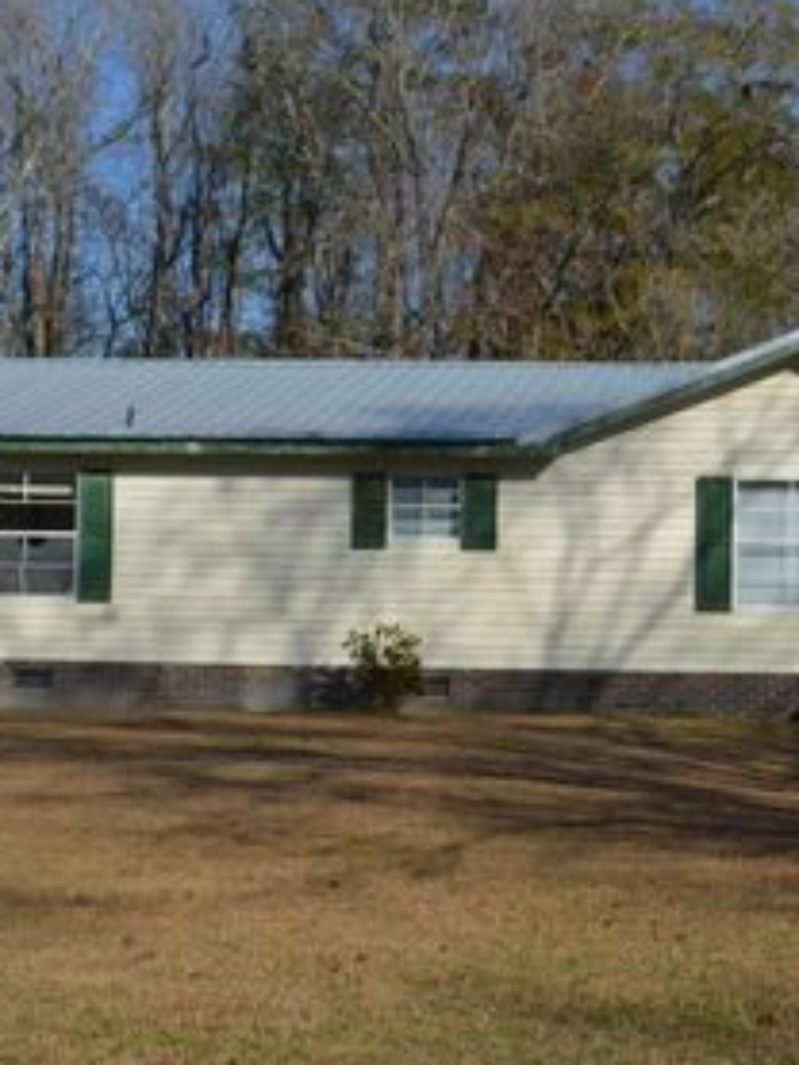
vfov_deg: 25.0
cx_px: 657
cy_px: 506
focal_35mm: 78
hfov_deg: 18.7
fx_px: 2399
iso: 100
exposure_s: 1/320
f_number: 9
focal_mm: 30
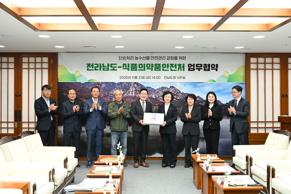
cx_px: 146
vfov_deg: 31.9
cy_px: 97
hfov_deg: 46.4
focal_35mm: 42
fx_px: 339
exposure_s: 1/200
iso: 5000
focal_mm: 42
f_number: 7.1
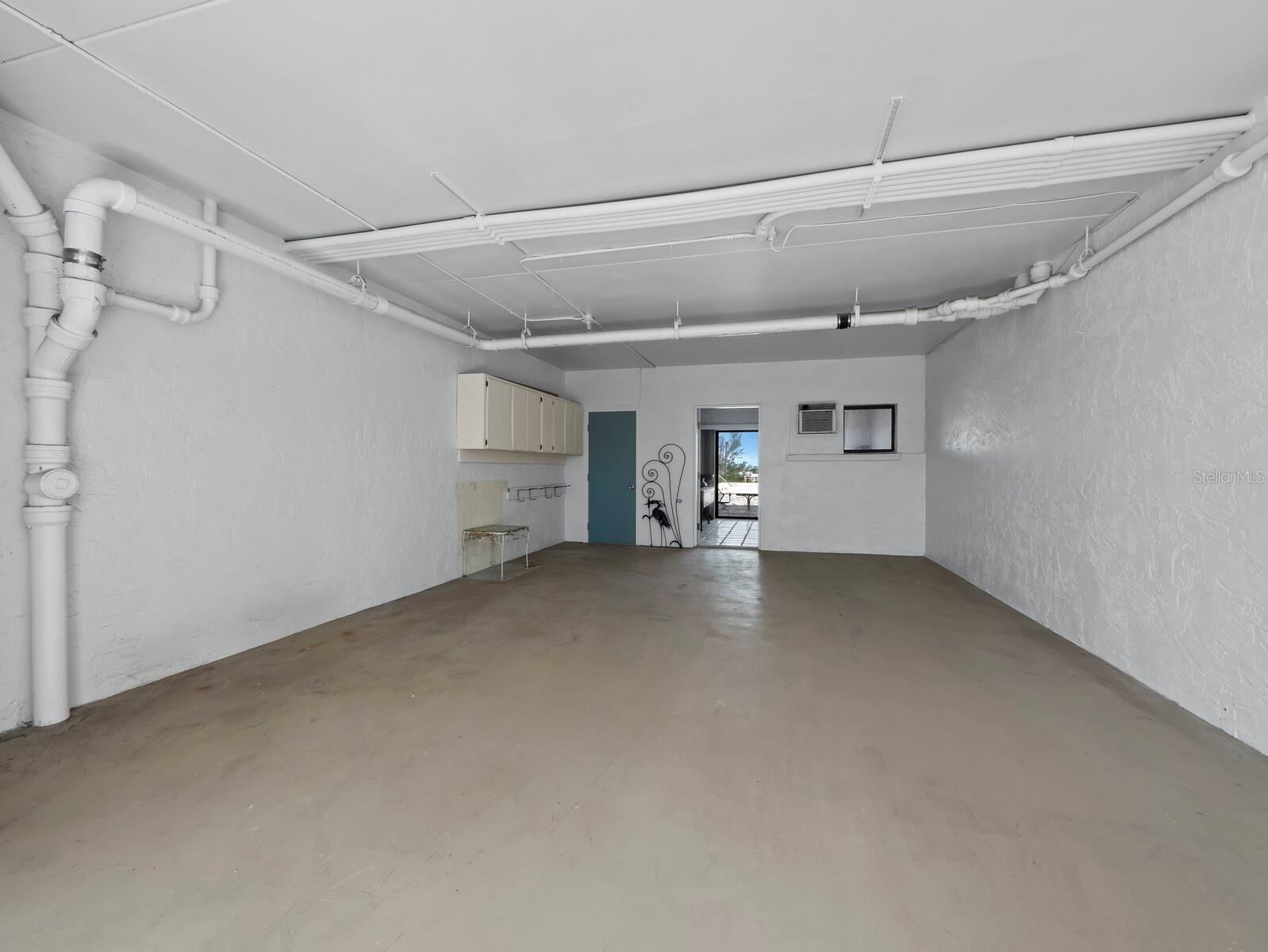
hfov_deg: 102.0
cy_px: 476
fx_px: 513
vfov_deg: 85.7
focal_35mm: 14
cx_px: 634
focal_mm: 7
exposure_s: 1/10
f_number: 11
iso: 400
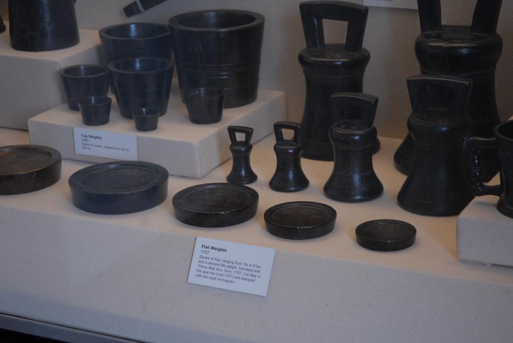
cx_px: 256
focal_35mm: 84
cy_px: 172
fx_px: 1198
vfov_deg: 16.3
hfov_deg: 24.2
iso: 640
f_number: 4.5
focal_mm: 56
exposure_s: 1/60
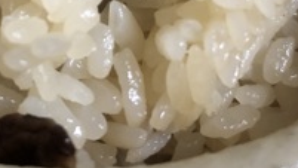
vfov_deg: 15.4
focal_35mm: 73
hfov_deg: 28.6
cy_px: -73
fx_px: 577
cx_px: 77
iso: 80
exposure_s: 1/15
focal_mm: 3.99
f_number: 1.8
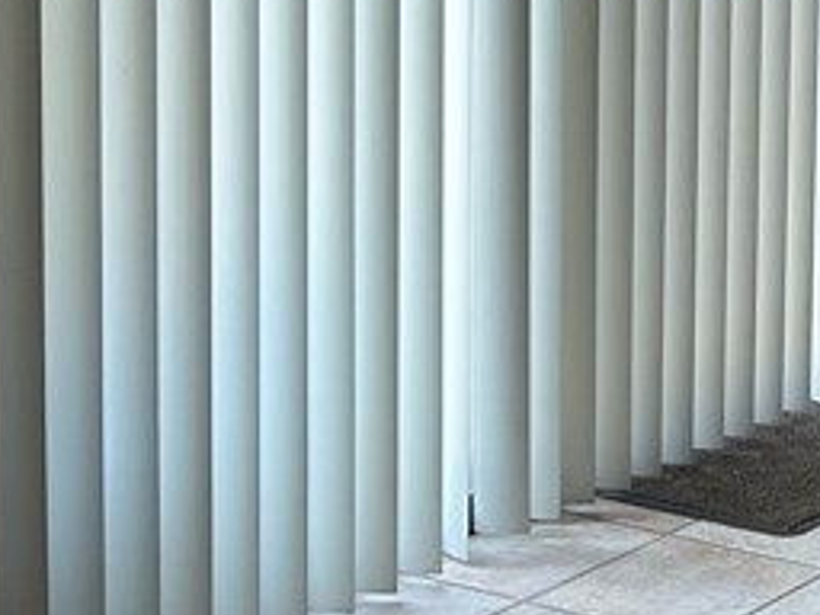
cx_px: 1393
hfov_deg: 16.4
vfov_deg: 13.8
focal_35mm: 104
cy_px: -151
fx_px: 2464
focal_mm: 5.7
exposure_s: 1/120
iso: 100
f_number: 1.5
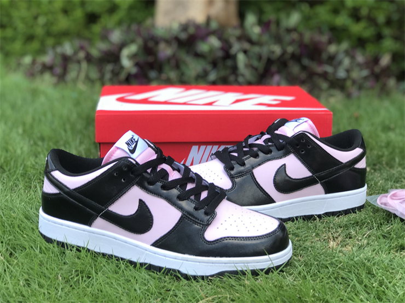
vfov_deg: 25.7
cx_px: 202
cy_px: 152
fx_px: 667
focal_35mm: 57
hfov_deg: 33.8
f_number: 2.8
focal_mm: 6.6
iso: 20
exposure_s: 1/100
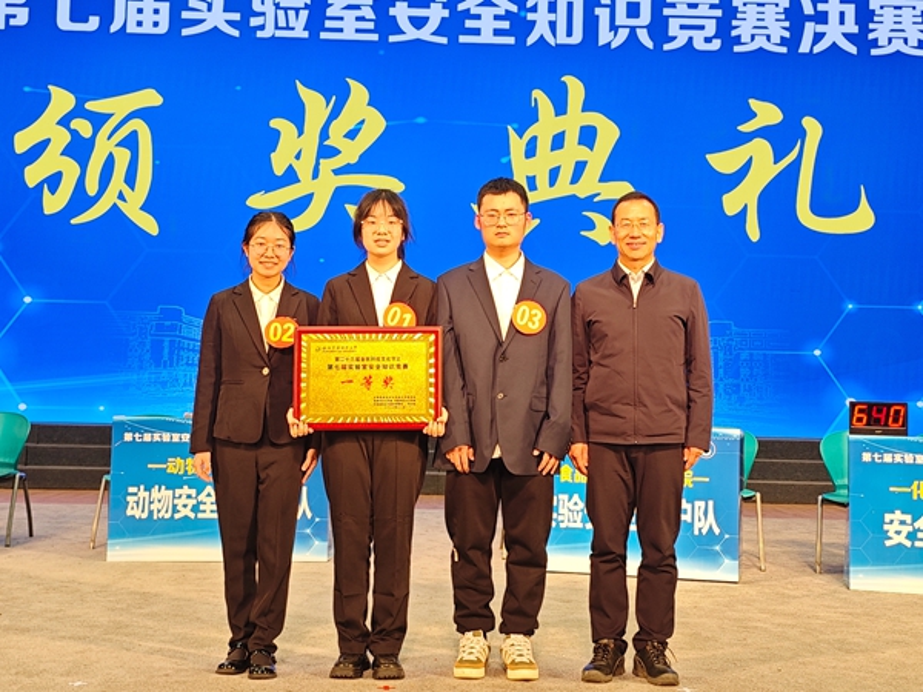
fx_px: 613
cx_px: 462
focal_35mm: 23
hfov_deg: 73.9
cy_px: 346
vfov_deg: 58.9
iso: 250
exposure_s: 1/100
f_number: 1.9
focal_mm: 8.7
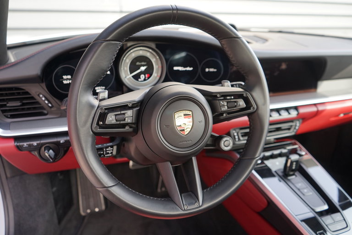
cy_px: 118
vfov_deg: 46.4
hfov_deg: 65.5
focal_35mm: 28
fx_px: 274
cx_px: 176
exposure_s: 1/60
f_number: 4
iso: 320
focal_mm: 28
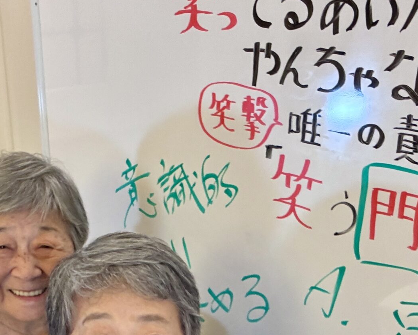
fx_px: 680
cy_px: 317
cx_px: 166
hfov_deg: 34.0
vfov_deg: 26.4
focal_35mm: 55
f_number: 1.9
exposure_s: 1/60
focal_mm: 2.69
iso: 250
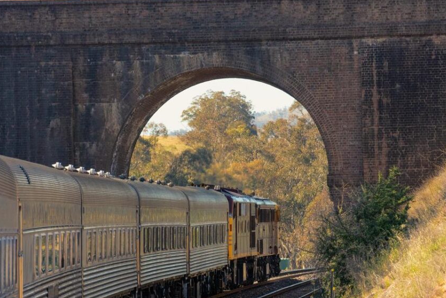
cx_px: 259
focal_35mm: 329
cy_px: 153
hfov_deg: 6.3
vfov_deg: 4.2
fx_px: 4076
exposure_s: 1/1000
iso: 800
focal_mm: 180
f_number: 9
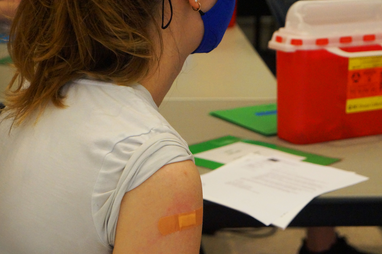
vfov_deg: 12.9
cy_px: 129
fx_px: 1120
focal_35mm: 106
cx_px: 233
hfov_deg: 19.3
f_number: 5.6
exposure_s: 1/160
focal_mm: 55
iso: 3200
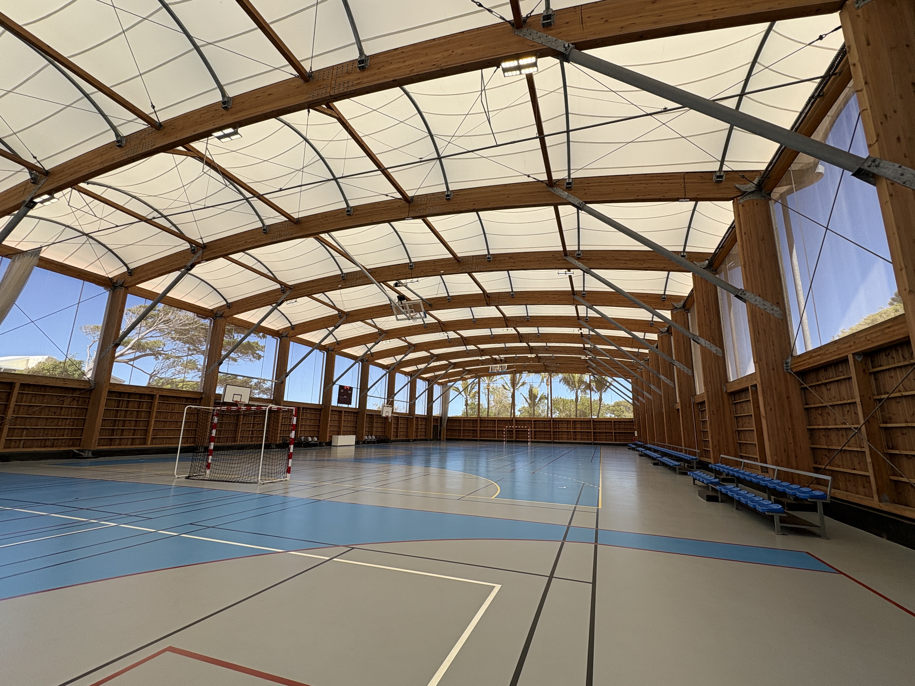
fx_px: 396
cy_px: 347
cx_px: 467
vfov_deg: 81.7
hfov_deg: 98.2
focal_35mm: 15
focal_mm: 2.22
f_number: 2.2
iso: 40
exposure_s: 1/515
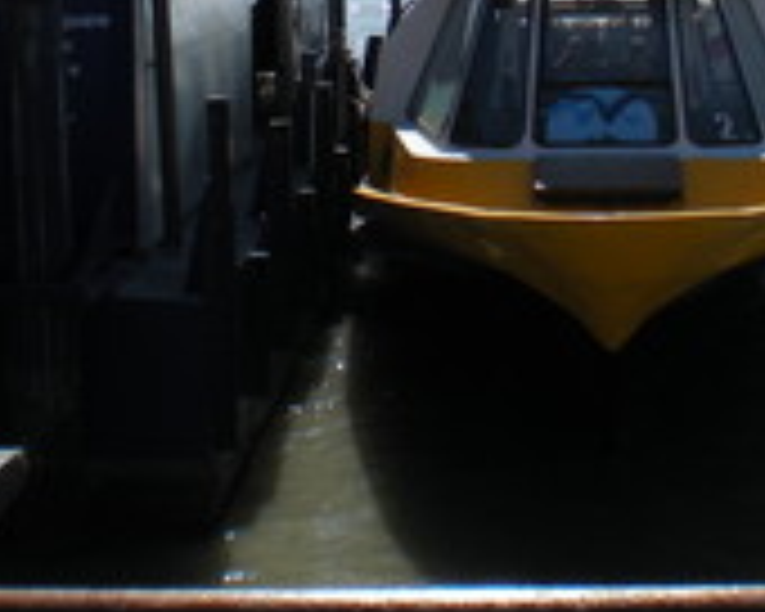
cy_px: -36
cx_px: 490
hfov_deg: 19.5
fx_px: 2219
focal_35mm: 98
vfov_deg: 15.4
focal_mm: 6.3
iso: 64
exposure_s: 1/689
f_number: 4.6
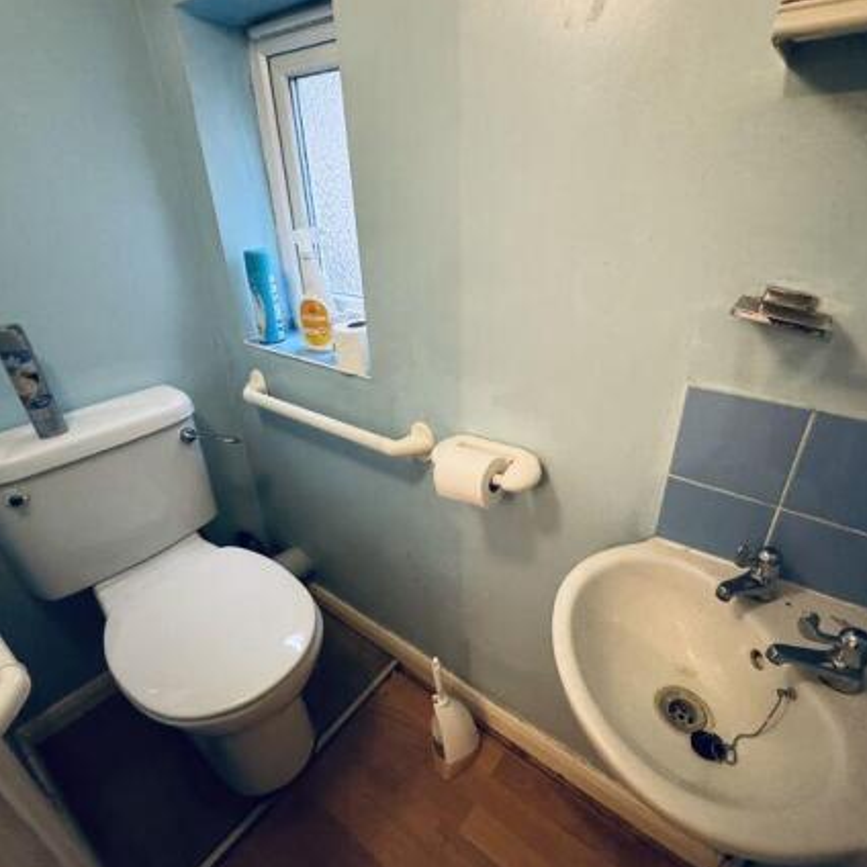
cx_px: 463
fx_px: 482
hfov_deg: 83.8
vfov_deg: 84.0
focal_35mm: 17
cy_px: 430
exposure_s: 1/50
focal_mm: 2.22
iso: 1000
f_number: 2.2
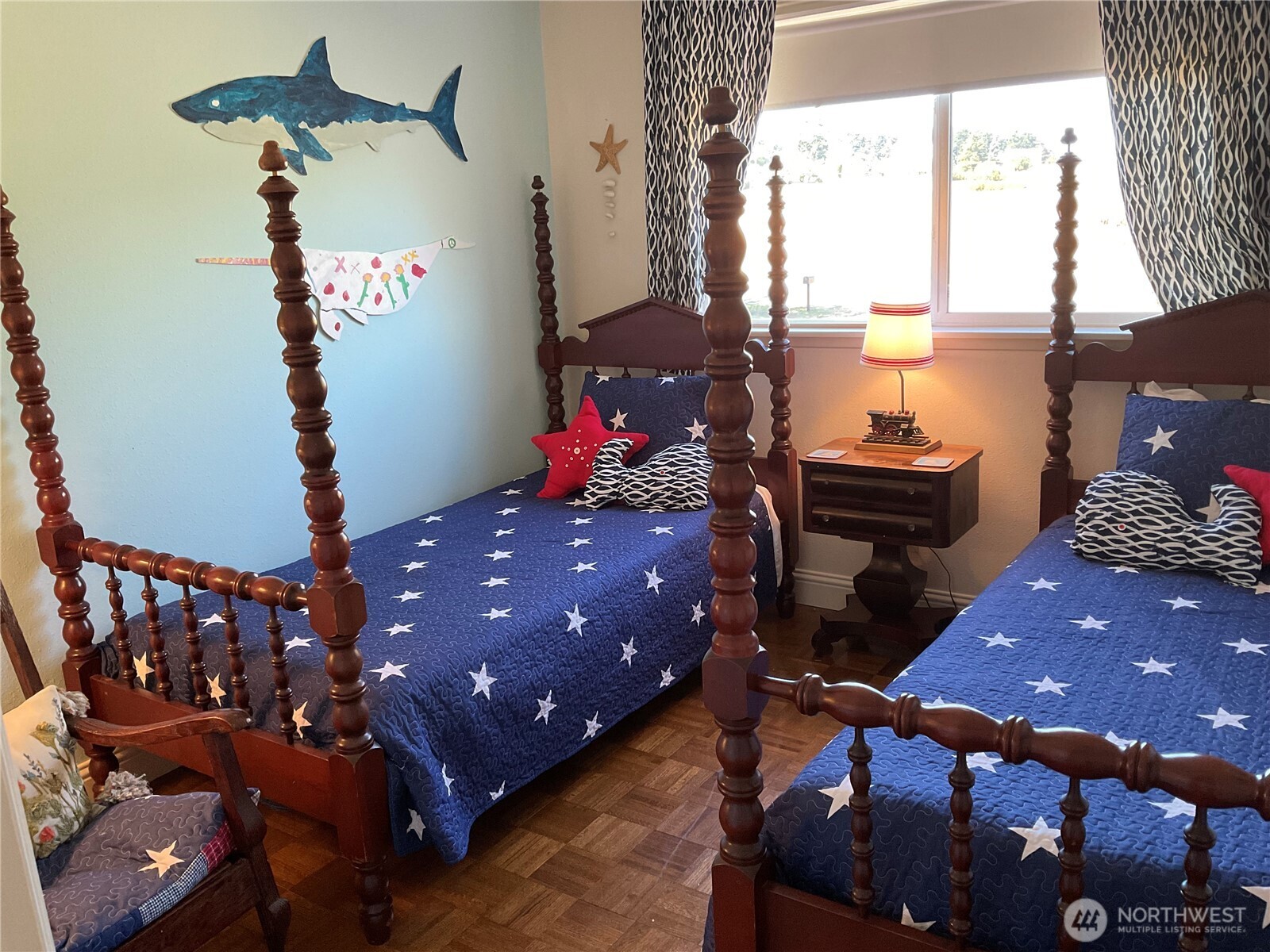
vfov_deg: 48.2
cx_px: 635
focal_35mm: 29
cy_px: 476
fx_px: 1064
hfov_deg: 61.7
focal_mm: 3
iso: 80
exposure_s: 1/60
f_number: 1.8
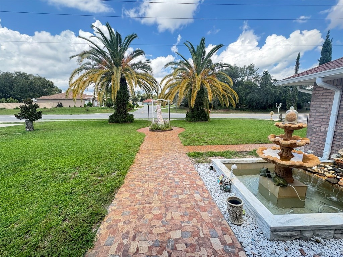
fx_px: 139
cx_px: 172
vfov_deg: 85.7
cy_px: 128
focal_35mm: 14
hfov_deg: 102.1
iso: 40
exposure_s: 1/412
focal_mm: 2.22
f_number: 2.2
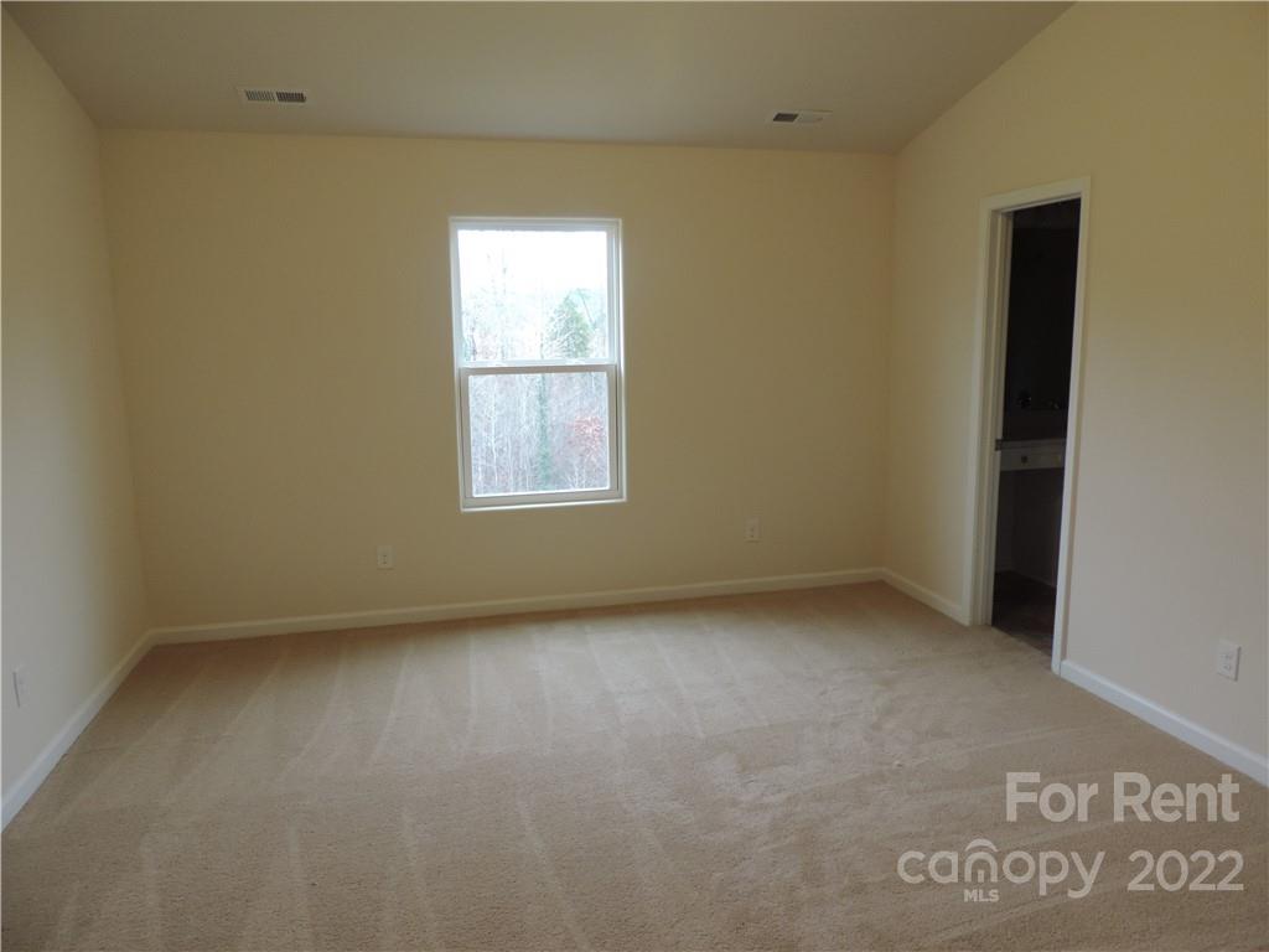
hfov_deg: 71.6
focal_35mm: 24
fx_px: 880
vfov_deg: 56.8
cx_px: 634
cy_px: 476
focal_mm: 4.3
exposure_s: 1/30
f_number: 3
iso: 250
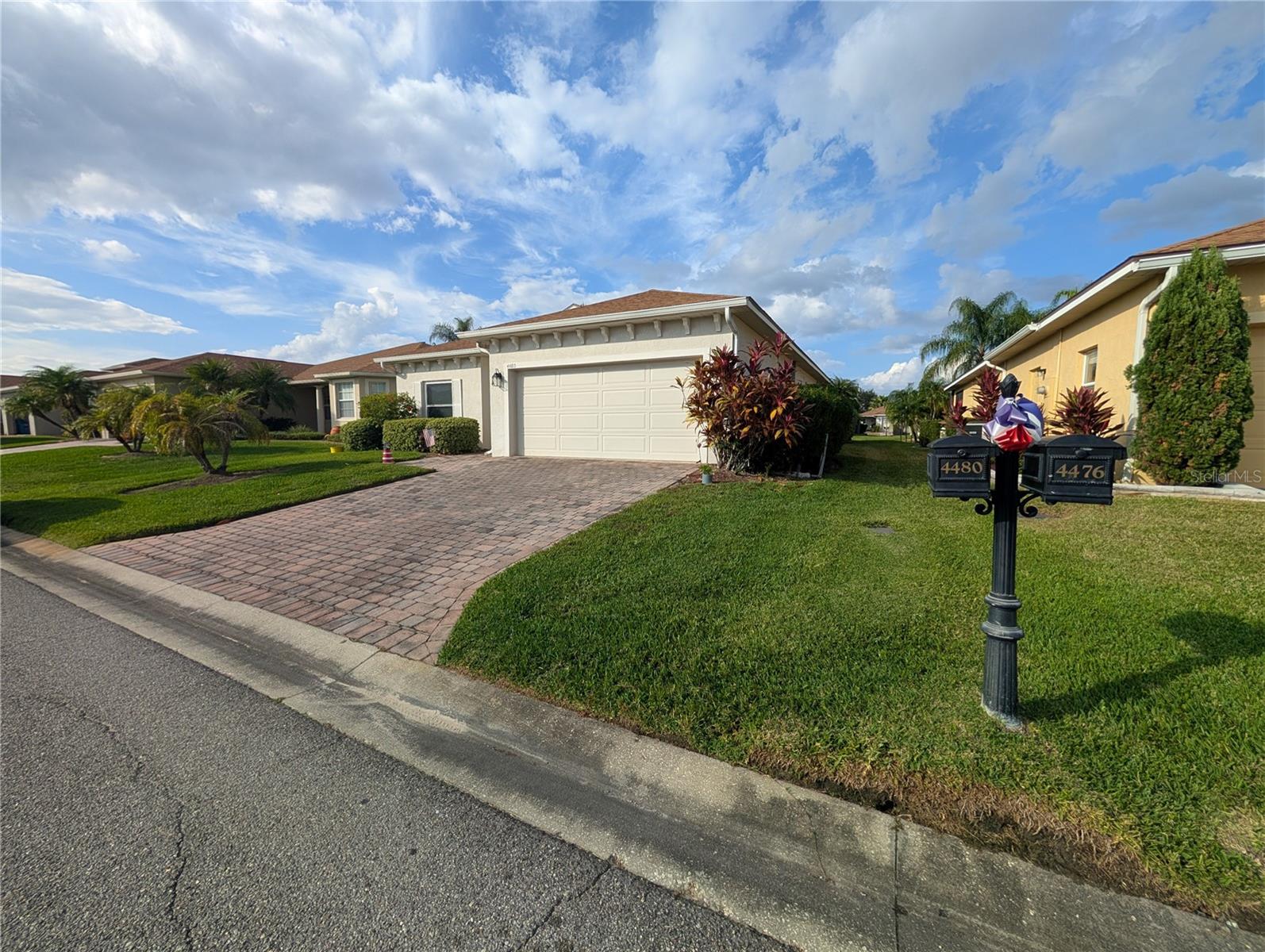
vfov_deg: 94.6
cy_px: 476
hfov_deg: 110.5
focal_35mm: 12
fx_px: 439
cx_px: 632
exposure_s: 1/2439
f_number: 1.7
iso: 52
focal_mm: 2.02
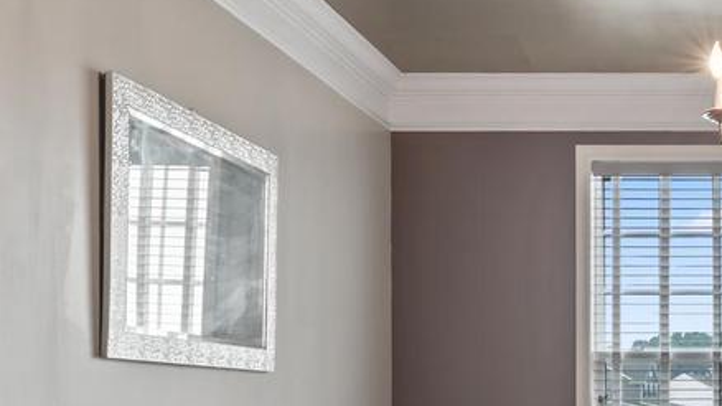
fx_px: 1193
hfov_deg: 30.4
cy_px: 464
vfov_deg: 18.4
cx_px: 778
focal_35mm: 62
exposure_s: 1/2
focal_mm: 18.1
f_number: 9
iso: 400
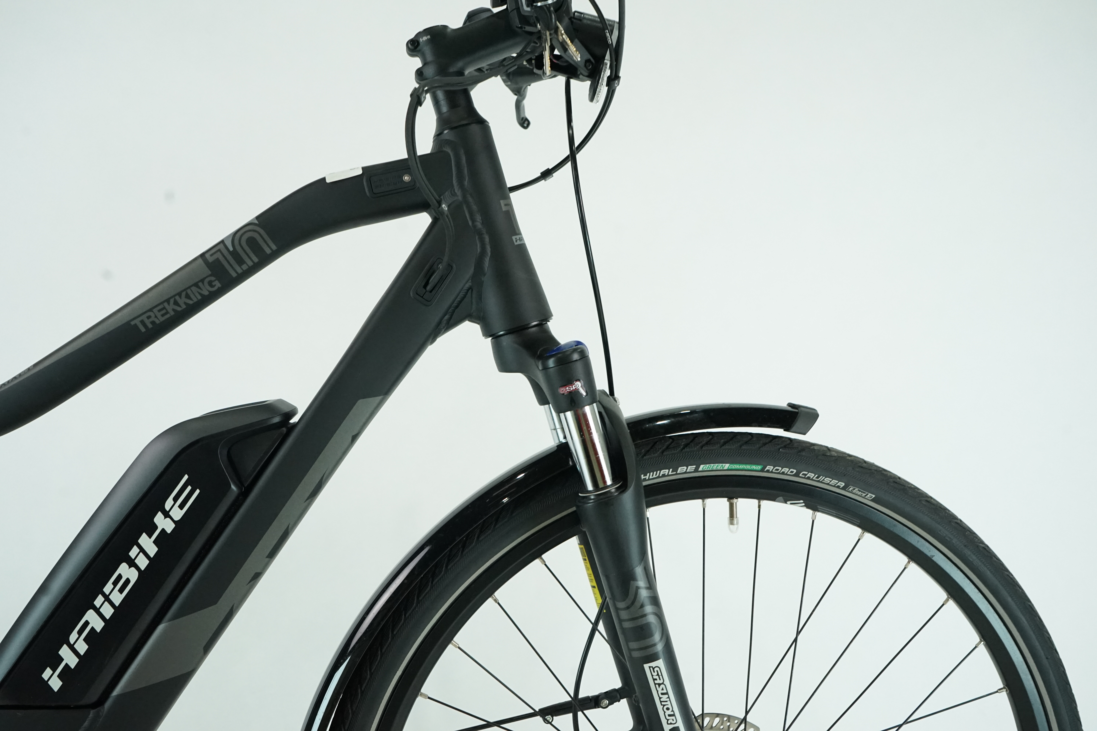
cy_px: 366
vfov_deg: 45.0
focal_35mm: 29
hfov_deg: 63.7
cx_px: 548
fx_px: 884
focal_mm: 29
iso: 3200
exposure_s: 1/200
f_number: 8
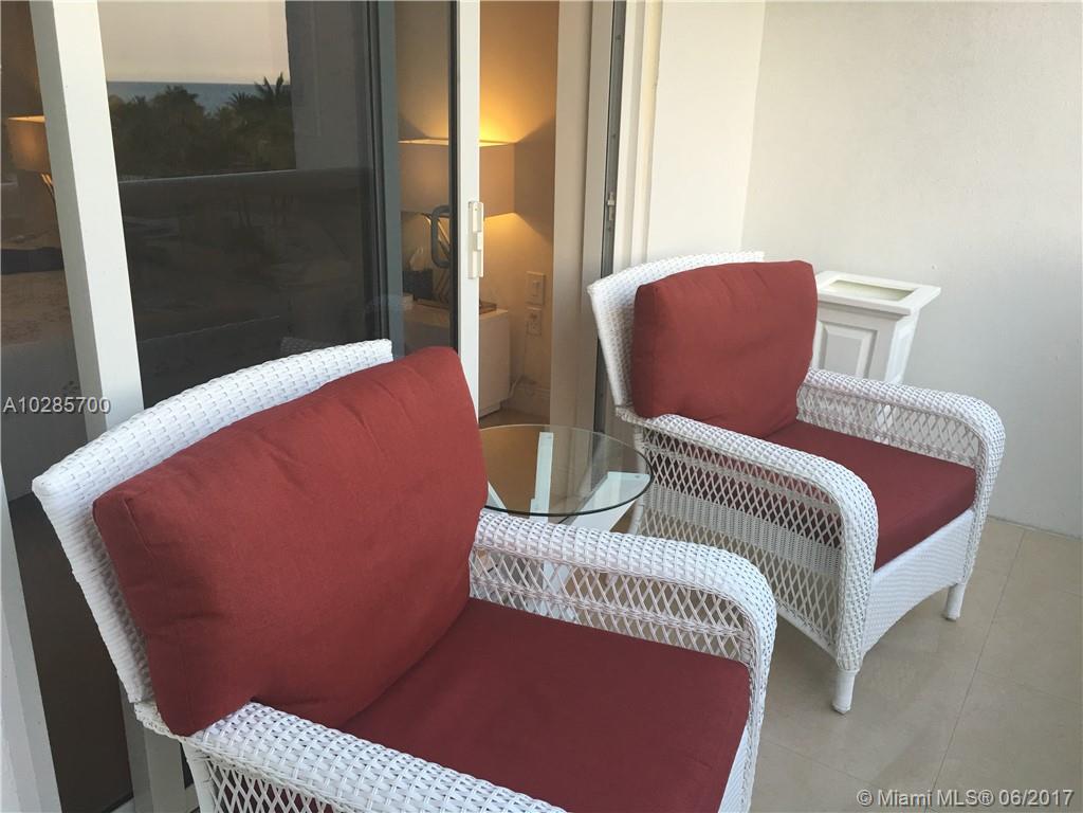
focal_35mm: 29
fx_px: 907
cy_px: 406
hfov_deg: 61.7
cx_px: 542
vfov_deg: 48.2
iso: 25
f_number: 2.2
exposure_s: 1/30
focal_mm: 4.15
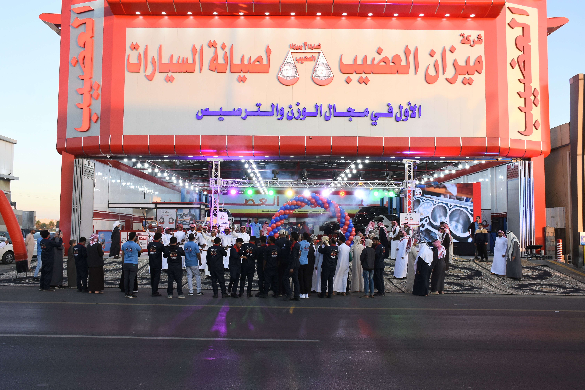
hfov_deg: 57.2
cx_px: 292
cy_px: 195
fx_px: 536
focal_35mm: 33
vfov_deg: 40.0
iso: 400
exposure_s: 1/200
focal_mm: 22
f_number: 7.1
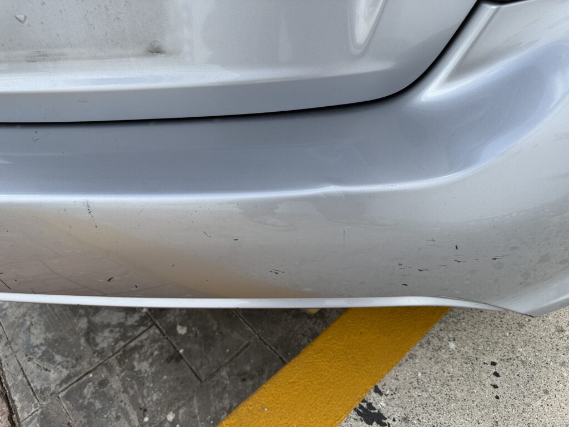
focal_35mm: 24
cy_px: 214
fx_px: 394
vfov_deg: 56.8
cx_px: 284
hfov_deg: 71.6
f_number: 1.78
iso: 80
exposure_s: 1/3145
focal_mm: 6.76
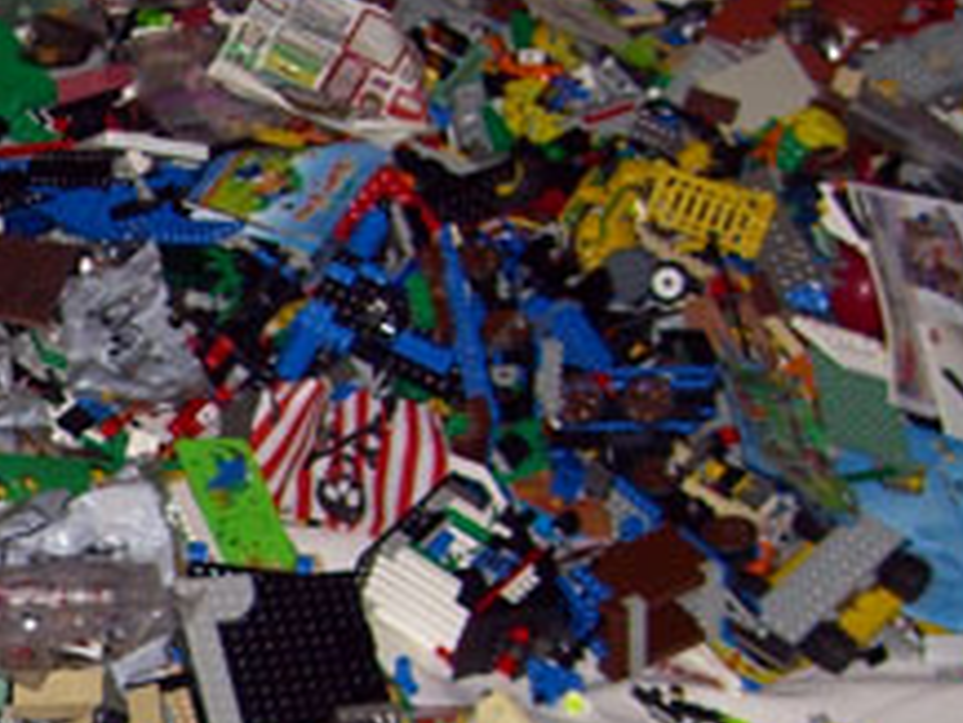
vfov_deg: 10.4
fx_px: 3897
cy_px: 914
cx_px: -501
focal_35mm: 140
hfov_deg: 13.3
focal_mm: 7.9
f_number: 2.8
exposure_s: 1/60
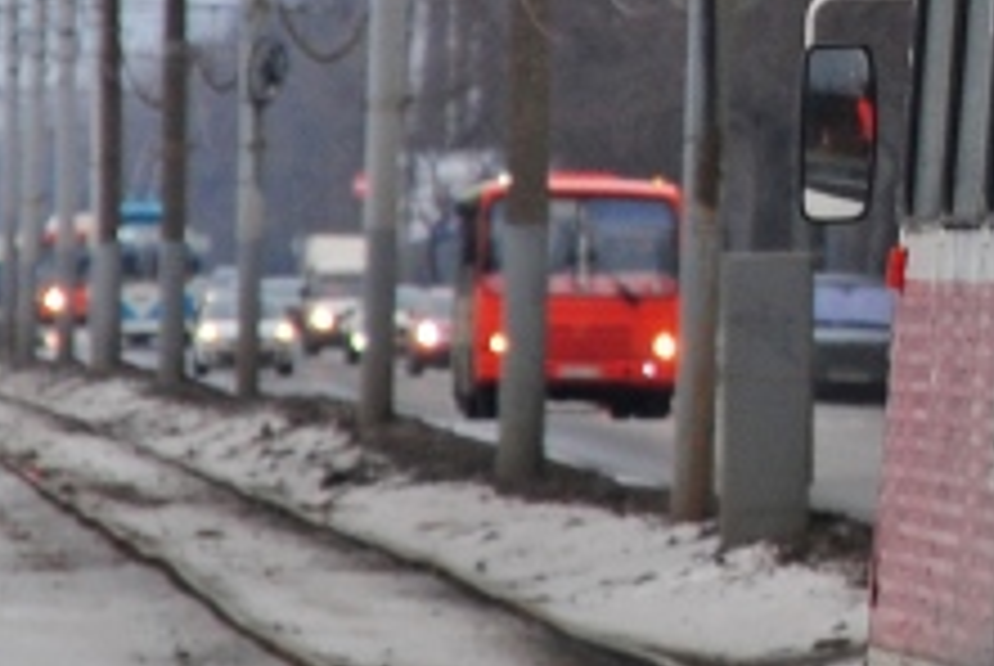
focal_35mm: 856
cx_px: 1831
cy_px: -254
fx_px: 23658
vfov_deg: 1.6
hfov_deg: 2.4
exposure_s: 1/100
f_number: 5.6
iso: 200
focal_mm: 105
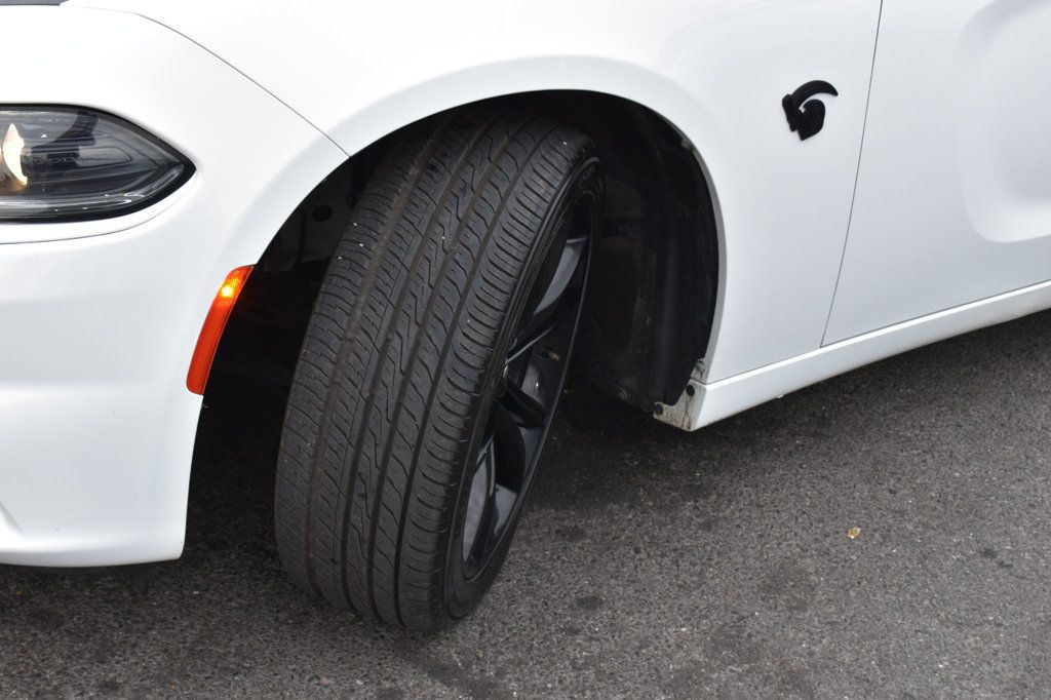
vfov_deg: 23.8
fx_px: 1663
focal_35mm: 57
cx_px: 526
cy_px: 350
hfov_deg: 35.1
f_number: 7.1
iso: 400
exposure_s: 1/30
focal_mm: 38
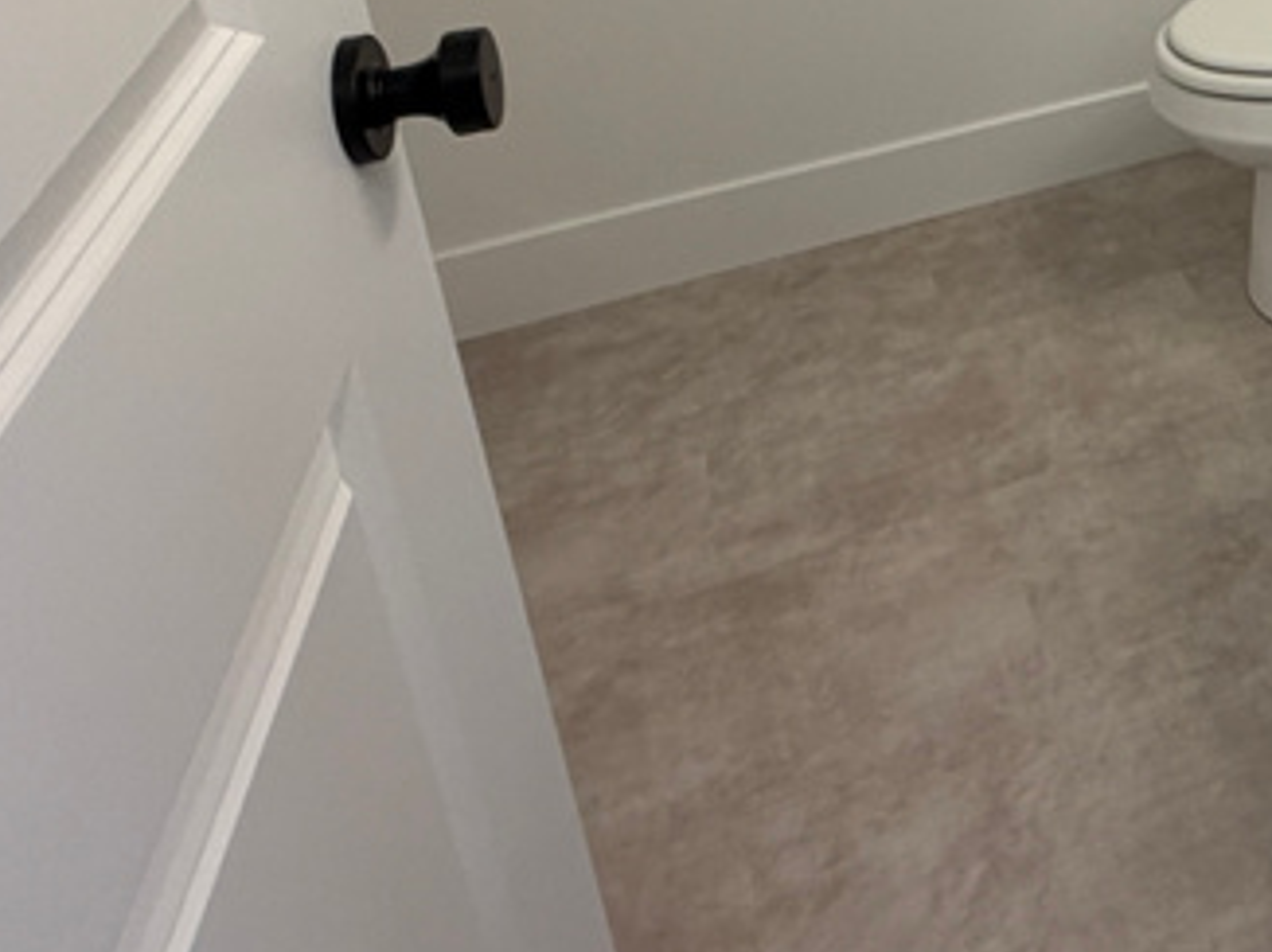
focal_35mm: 44
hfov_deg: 33.9
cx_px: 1557
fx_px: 1616
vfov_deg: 28.6
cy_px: -187
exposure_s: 1/120
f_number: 2.2
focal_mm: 2.22
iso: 160
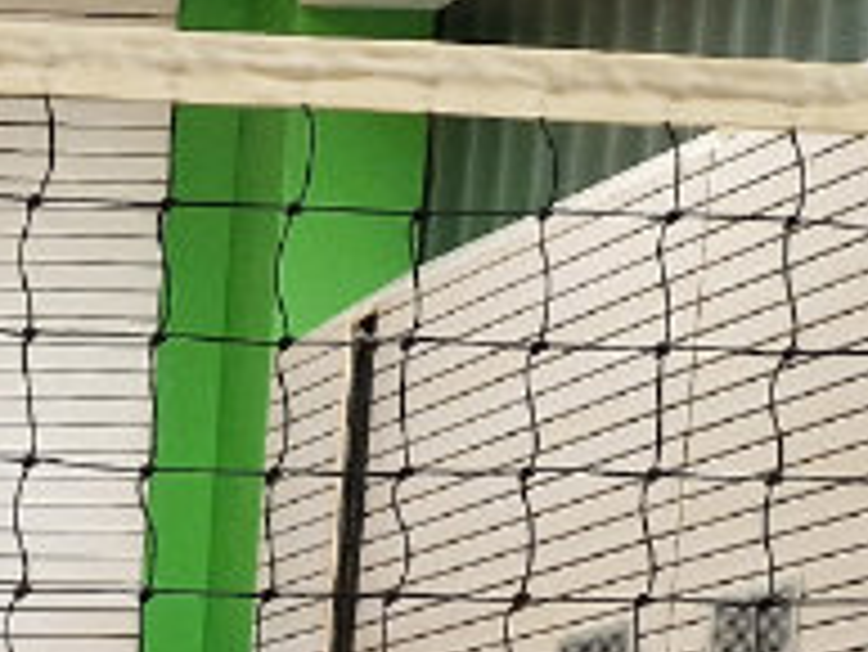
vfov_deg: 8.8
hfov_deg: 11.7
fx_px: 3588
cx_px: -1102
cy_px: 1871
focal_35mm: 143
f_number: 1.8
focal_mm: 5.4
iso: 250
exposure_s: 1/100
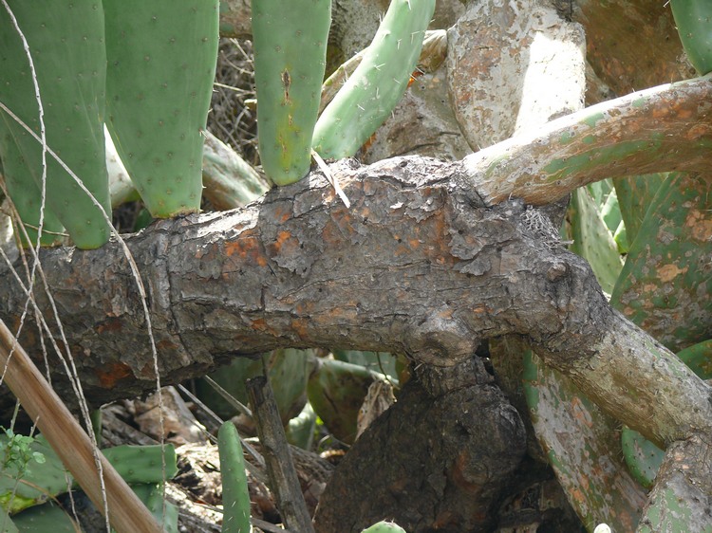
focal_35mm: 158
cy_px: 266
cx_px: 356
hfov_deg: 12.5
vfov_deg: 9.4
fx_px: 3249
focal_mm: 33.5
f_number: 3.6
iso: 100
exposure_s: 1/50
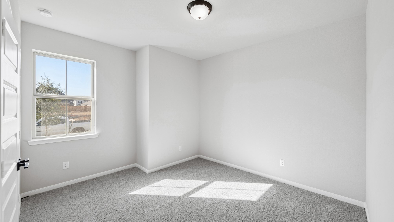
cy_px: 108
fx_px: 157
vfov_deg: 70.5
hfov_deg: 103.0
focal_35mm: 15
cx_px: 201
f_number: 8
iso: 100
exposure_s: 1/60
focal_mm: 14
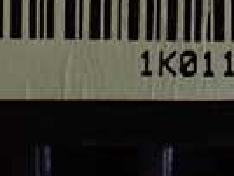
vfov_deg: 11.0
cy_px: 5
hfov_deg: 14.3
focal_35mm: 134
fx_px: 907
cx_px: 271
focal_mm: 5.4
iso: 800
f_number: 2.3
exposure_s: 1/30
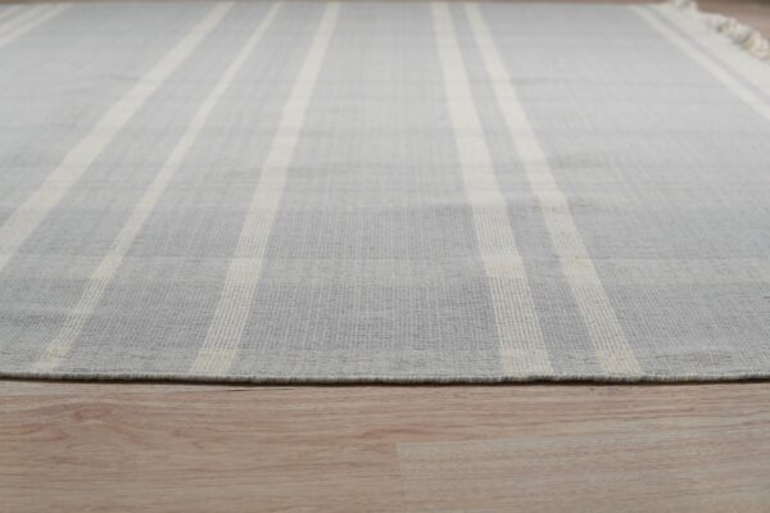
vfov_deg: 29.9
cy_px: 256
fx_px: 962
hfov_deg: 43.6
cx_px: 385
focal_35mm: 45
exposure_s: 1/250
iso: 500
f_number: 4
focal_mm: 30
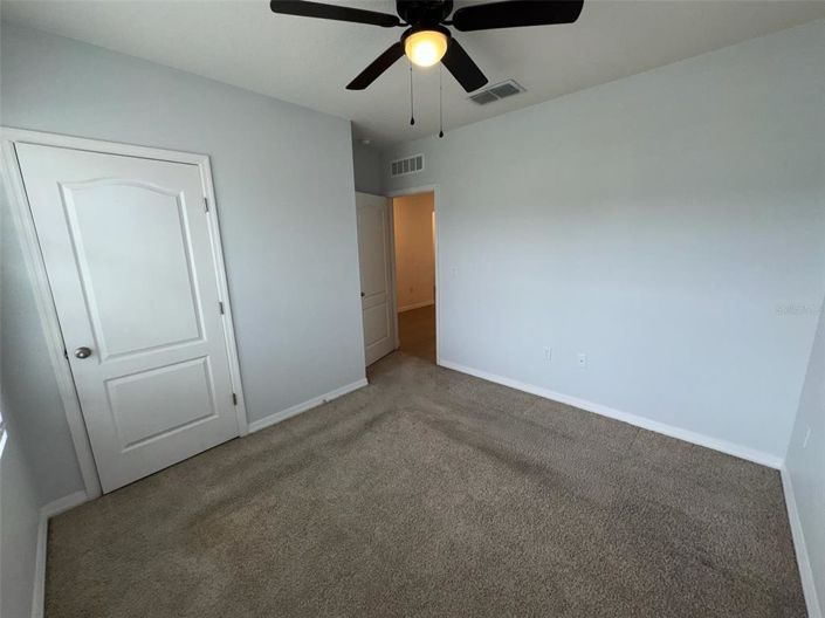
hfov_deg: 102.1
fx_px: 333
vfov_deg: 85.6
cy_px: 309
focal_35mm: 14
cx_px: 412
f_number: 2.2
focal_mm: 2.22
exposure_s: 1/122
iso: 50
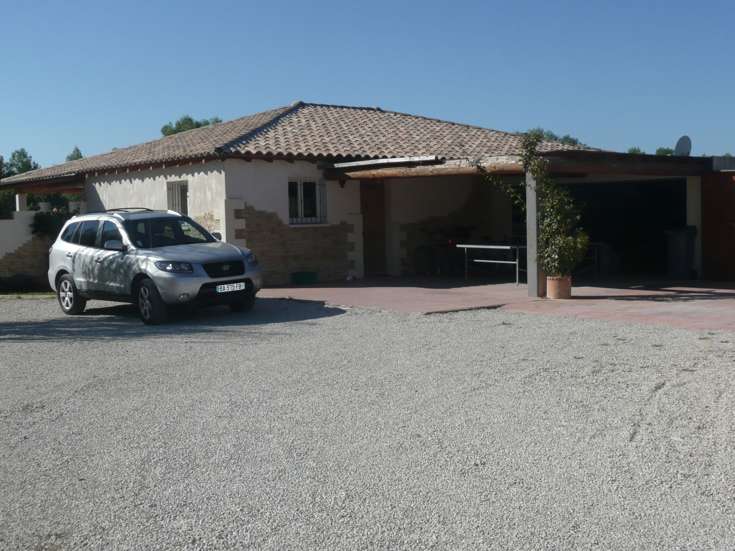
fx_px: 955
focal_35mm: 45
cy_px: 276
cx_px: 368
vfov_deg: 32.2
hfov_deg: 42.1
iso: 100
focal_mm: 7.3
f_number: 4.1
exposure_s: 1/1300
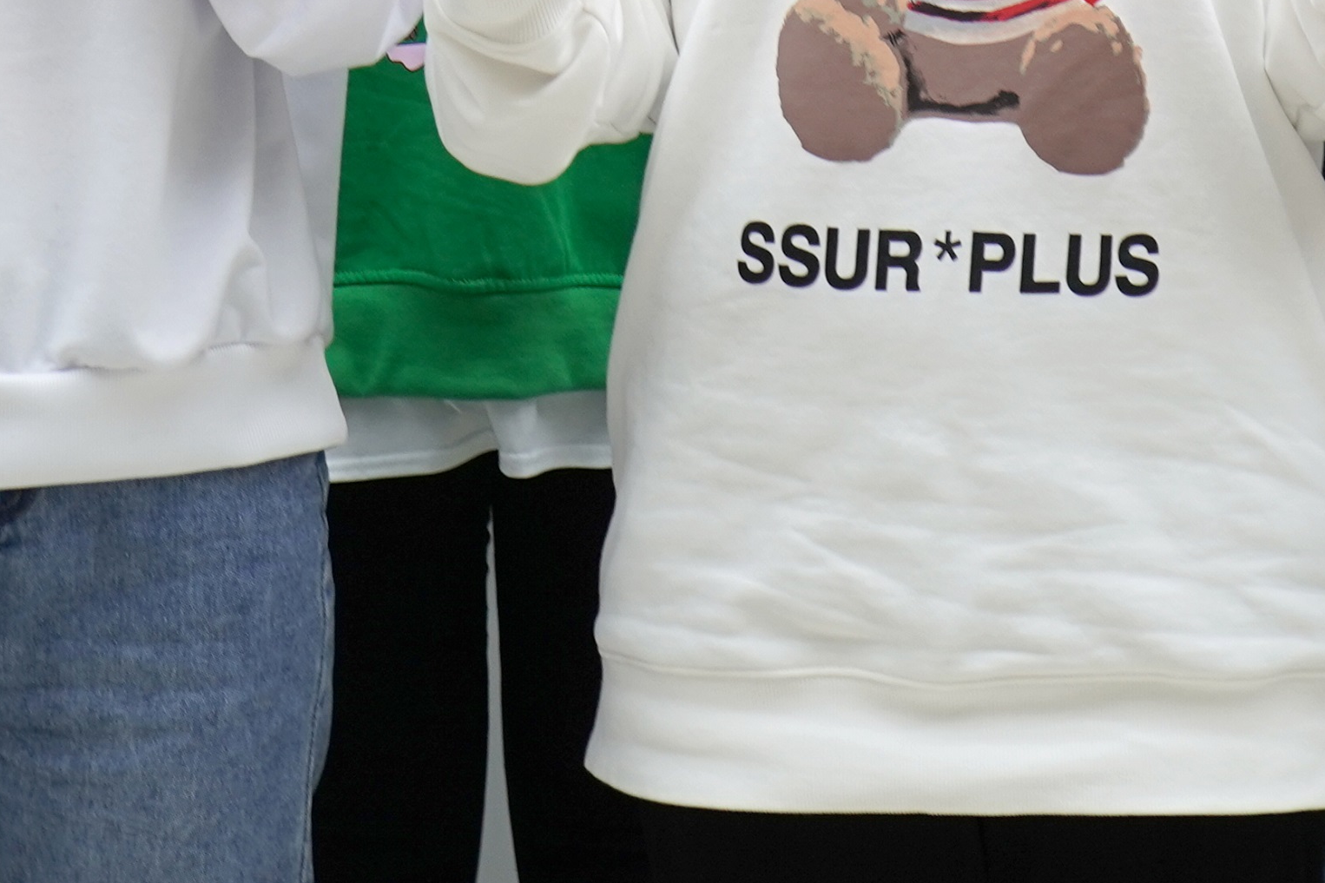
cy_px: -471
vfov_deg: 7.8
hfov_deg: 11.9
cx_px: 452
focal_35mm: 173
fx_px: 6366
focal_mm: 48
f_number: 5.6
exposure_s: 1/50
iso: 320
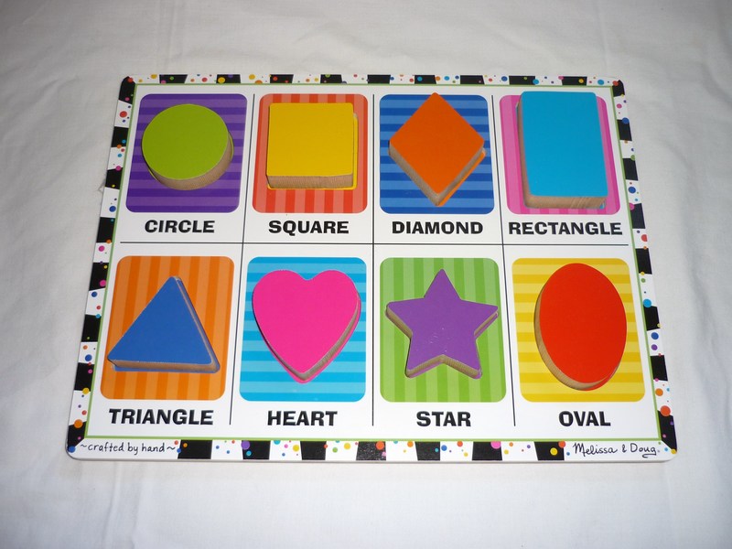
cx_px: 366
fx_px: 698
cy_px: 274
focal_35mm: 33
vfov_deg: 42.9
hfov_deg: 55.4
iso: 100
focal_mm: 5.5
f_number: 2.8
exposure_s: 1/30
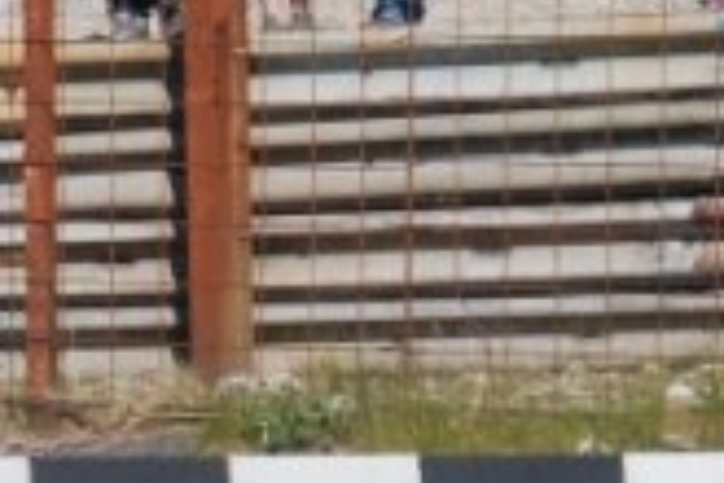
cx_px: 268
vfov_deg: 3.0
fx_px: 9150
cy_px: 773
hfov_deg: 4.5
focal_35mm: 455
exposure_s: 1/1000
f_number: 5.6
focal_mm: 78
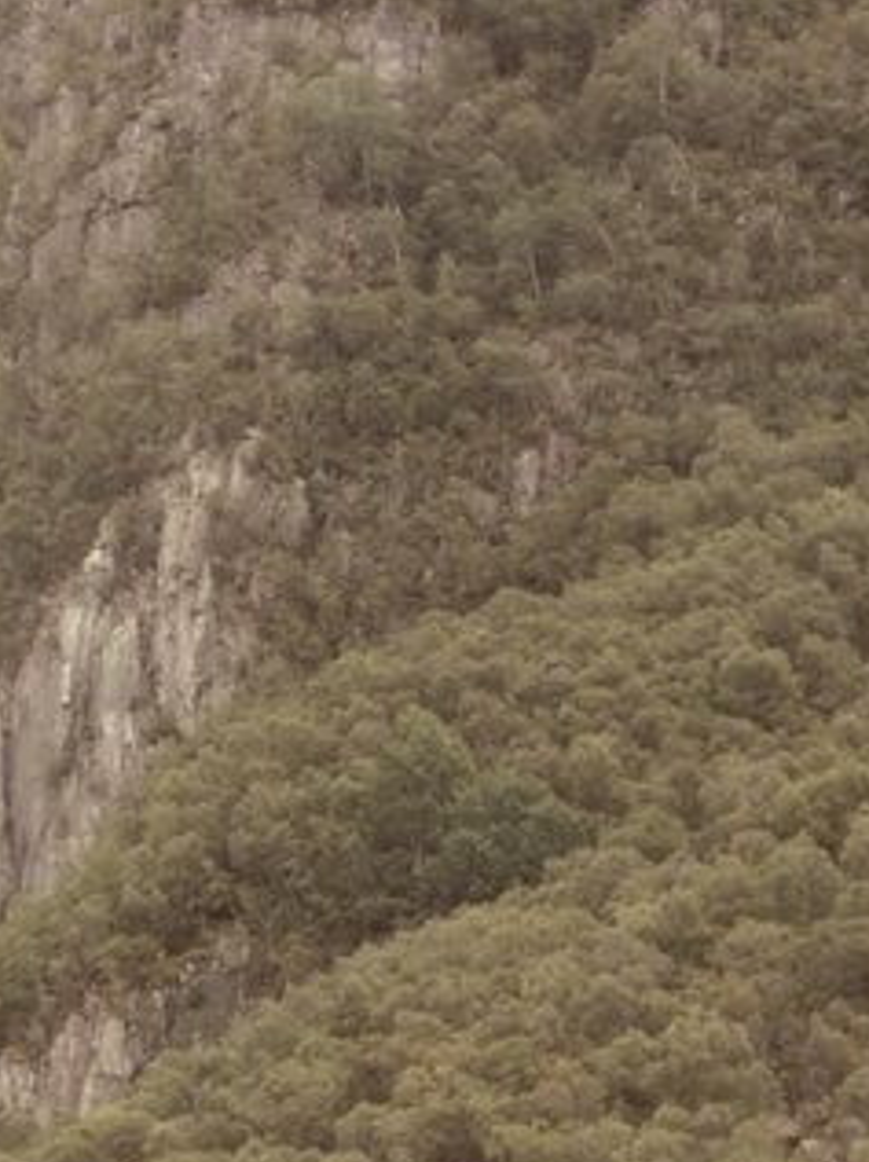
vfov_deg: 10.3
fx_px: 6339
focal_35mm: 189
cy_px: 1354
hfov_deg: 7.8
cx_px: 216
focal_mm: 11.9
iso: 80
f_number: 4.2
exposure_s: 1/160
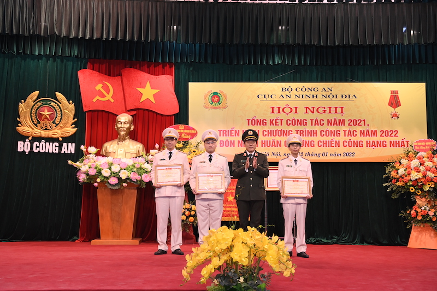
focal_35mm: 46
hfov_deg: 42.8
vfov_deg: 29.2
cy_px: 146
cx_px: 218
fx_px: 558
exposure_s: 1/160
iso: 1250
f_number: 5
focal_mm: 46
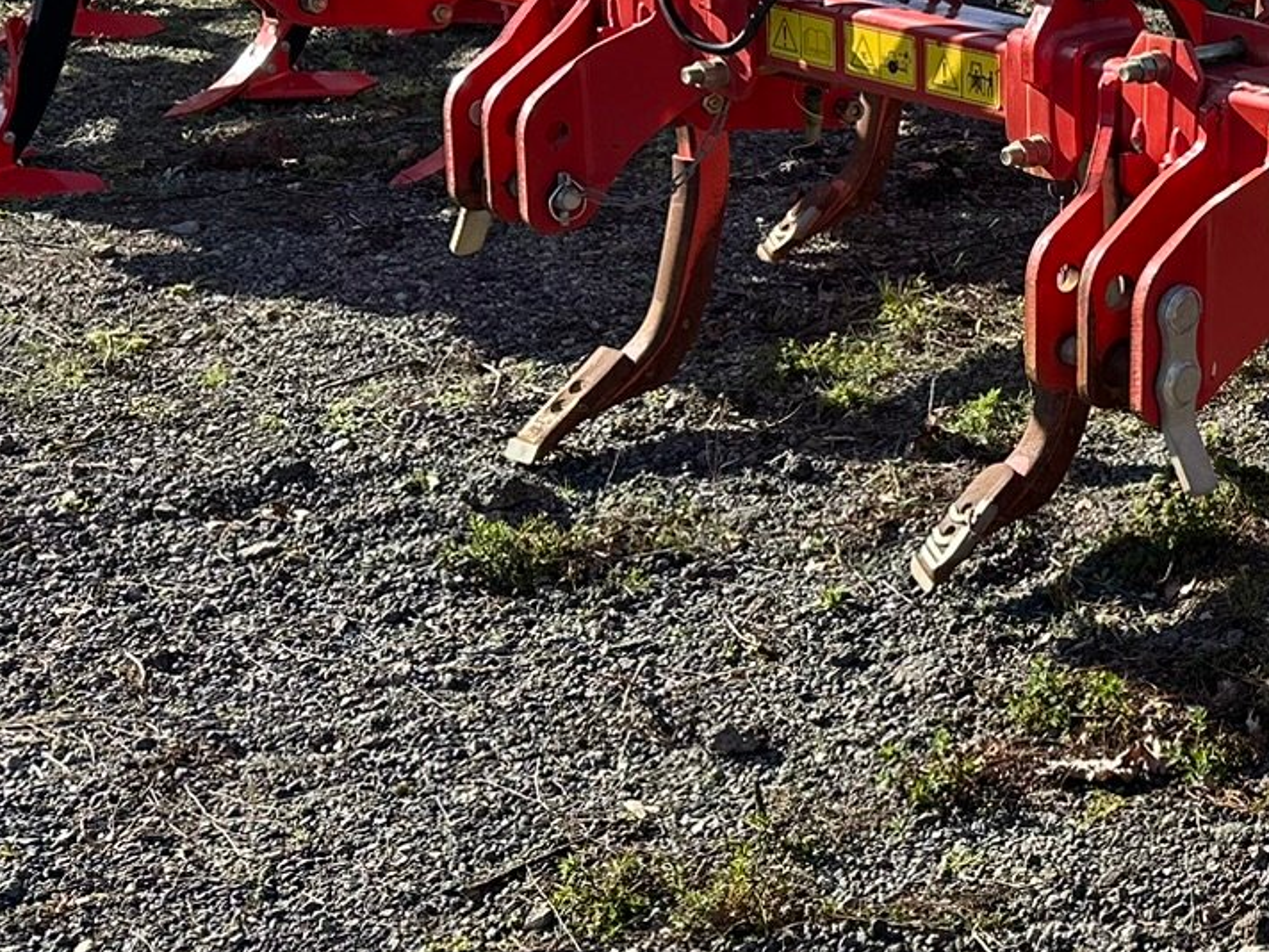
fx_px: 2529
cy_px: 180
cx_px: 1699
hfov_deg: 24.2
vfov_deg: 21.0
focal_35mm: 69
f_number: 1.78
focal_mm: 6.86
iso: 80
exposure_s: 1/1412
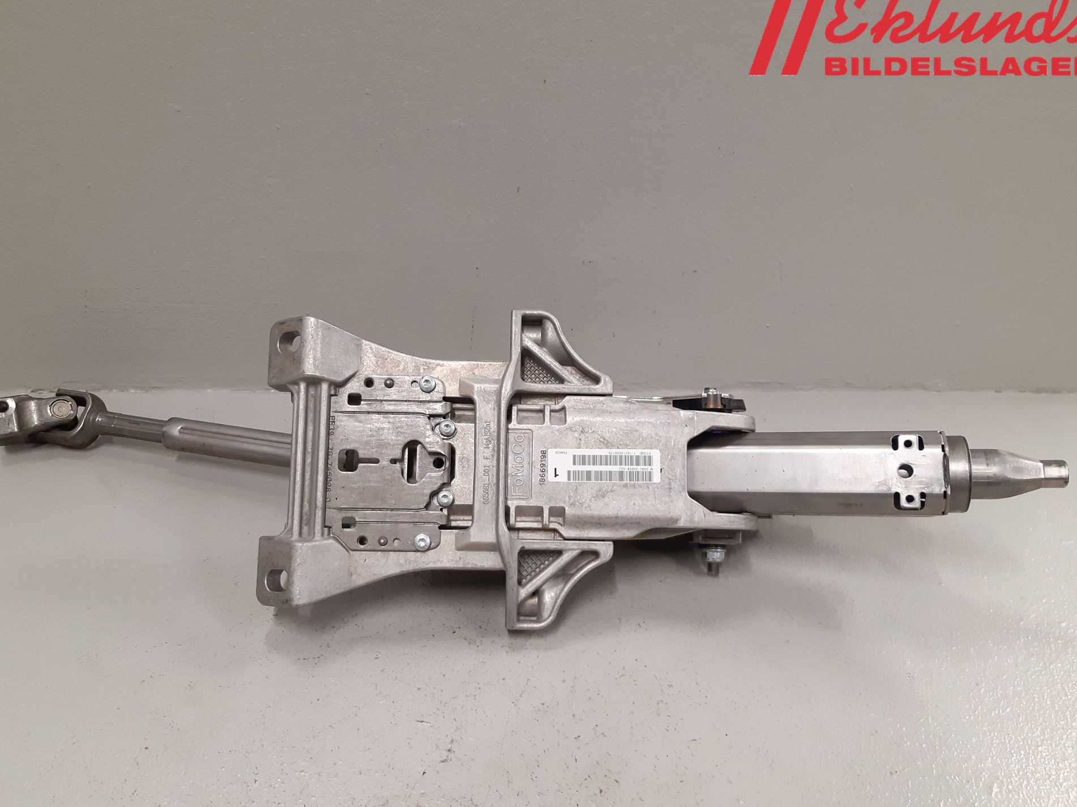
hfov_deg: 63.4
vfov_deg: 49.7
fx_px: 871
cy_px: 414
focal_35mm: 28
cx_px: 516
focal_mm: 3.93
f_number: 1.7
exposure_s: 1/50
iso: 160
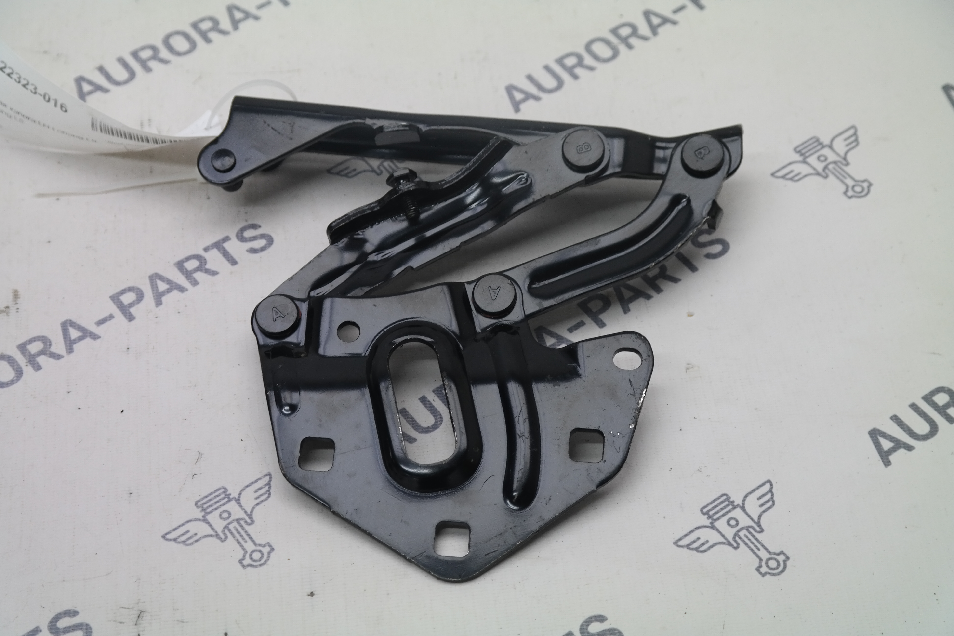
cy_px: 318
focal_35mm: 80
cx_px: 477
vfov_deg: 17.1
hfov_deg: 25.4
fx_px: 2120
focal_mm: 52
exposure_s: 1/80
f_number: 5.6
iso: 400
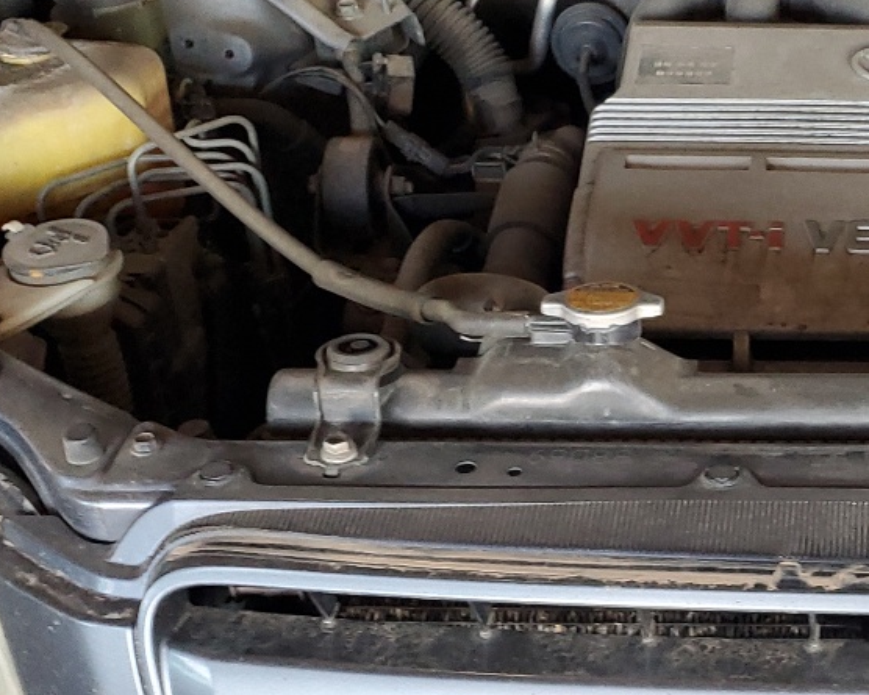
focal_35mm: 73
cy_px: 486
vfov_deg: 20.9
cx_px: 957
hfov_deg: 24.3
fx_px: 1878
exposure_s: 1/60.2
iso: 150
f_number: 1.5
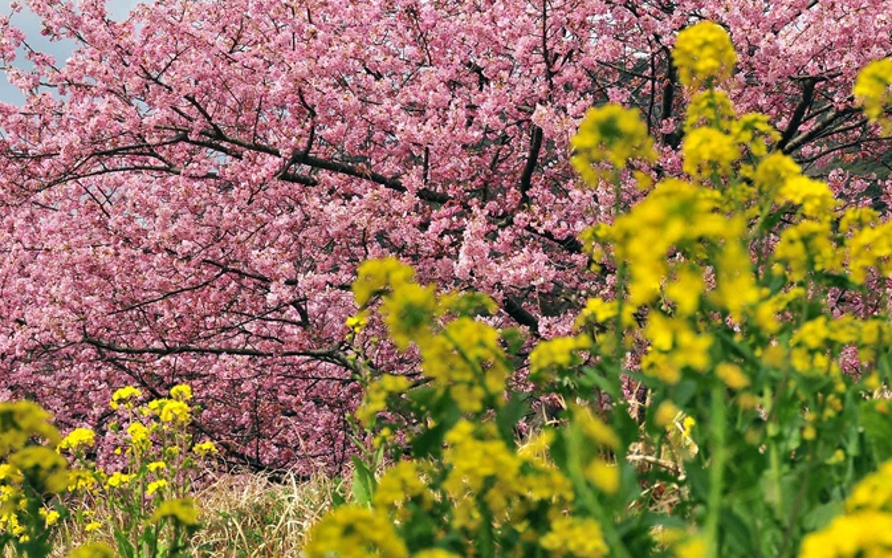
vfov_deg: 10.3
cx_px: 489
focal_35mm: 127
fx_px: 3088
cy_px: 249
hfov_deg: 16.4
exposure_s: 1/400
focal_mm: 70
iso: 200
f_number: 10
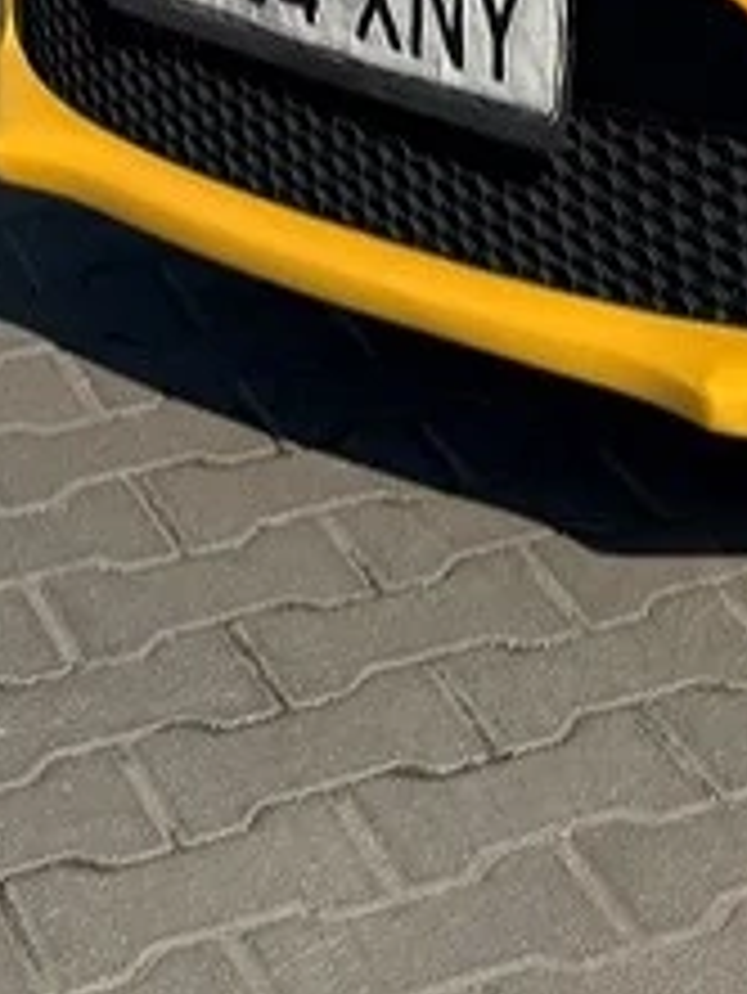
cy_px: -1399
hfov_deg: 8.9
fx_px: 4168
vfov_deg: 11.3
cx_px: 2020
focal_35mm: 145
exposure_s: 1/11905
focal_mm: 6.76
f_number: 1.78
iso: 80
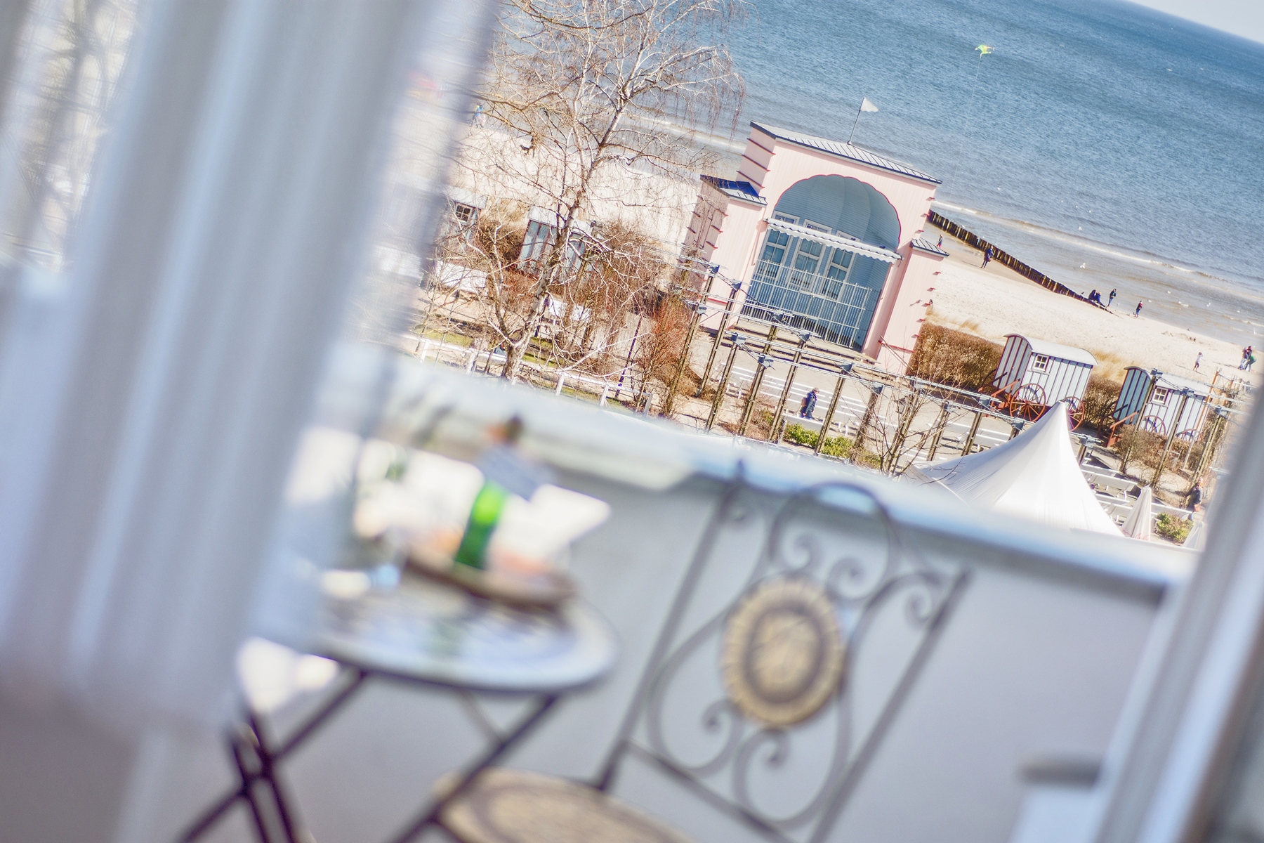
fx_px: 2633
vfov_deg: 18.2
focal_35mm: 75
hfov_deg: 27.0
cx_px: 632
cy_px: 422
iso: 100
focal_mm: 50
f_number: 2
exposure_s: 1/2000
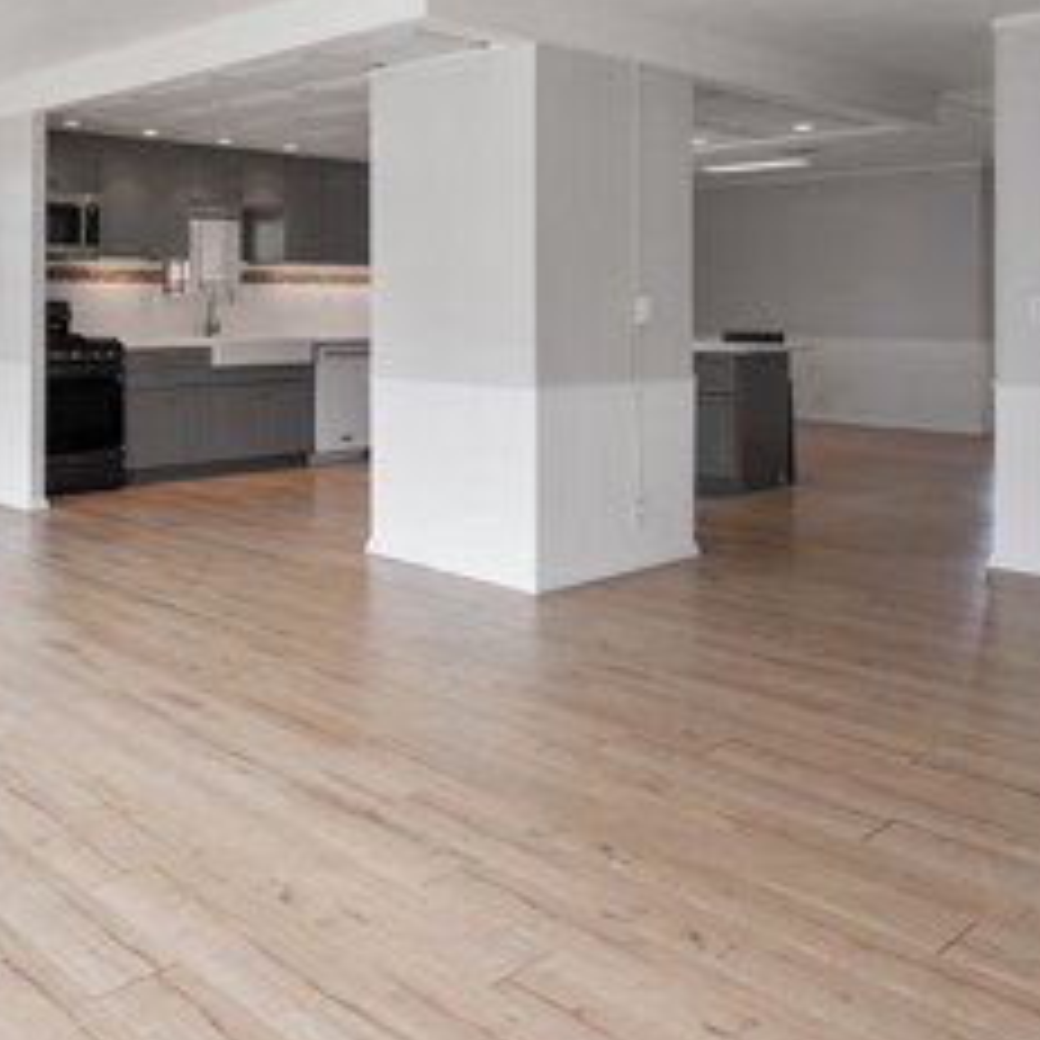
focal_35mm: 33
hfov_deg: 43.6
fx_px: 1122
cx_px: 32
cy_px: 290
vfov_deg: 48.3
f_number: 8
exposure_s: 1/6
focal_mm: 14
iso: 100
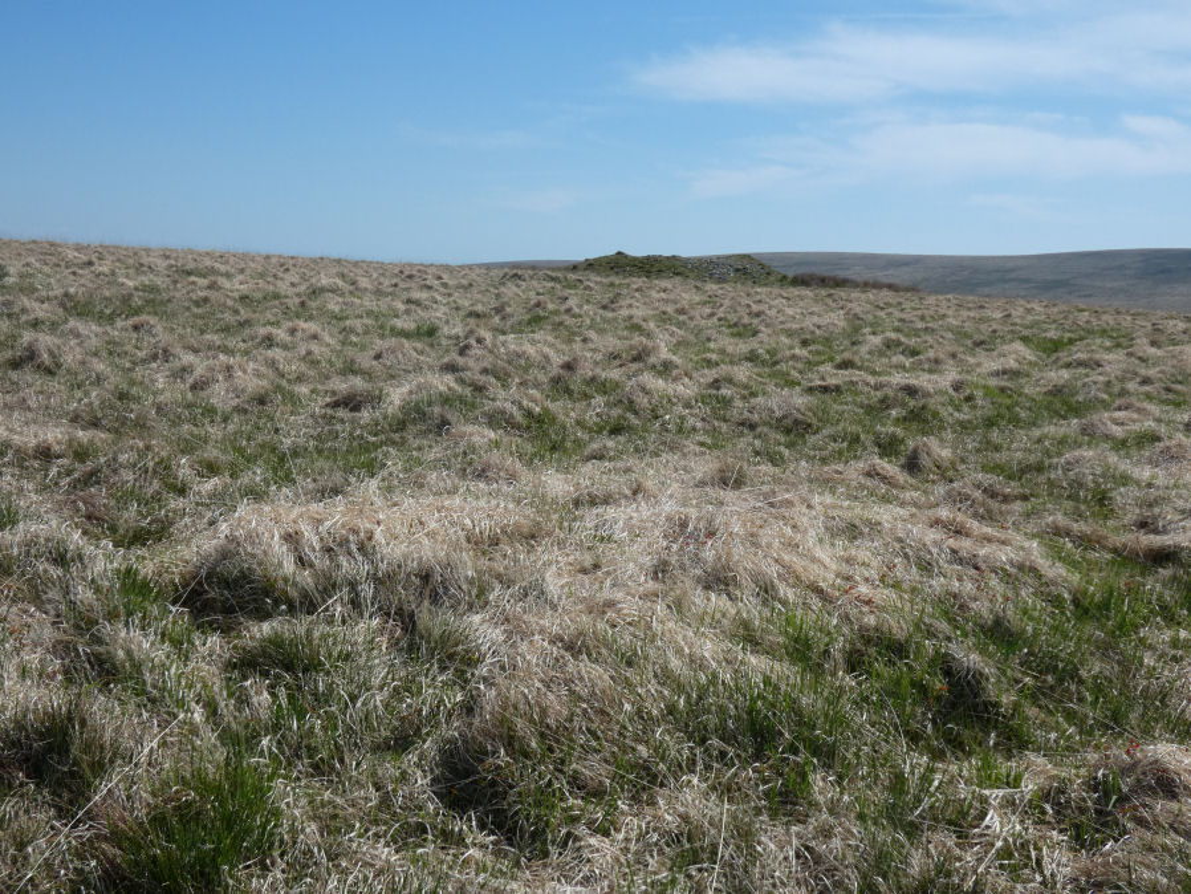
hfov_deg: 49.0
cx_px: 596
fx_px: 1308
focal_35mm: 38
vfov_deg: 37.7
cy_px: 447
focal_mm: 6.8
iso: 80
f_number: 4.5
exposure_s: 1/1000
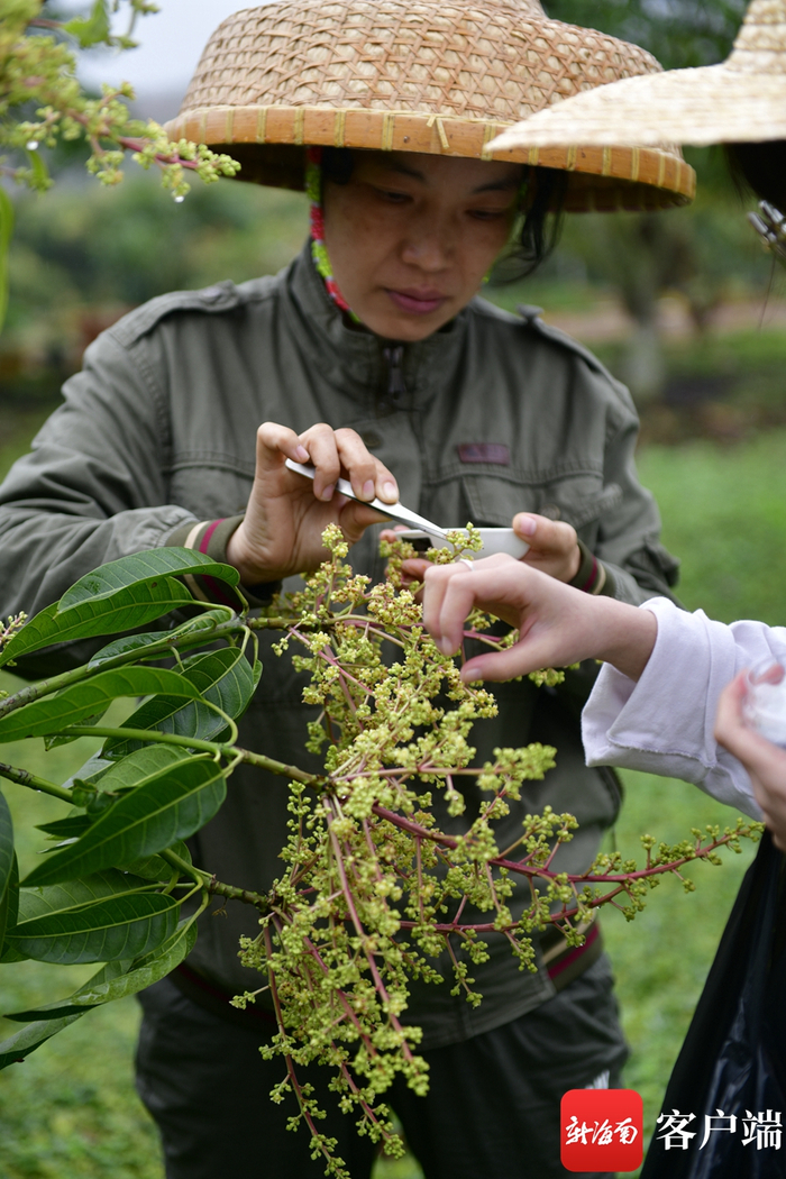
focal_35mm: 70
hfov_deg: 19.5
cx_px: 393
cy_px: 590
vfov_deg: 28.8
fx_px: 2292
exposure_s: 1/200
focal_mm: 70
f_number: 2.8
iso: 64
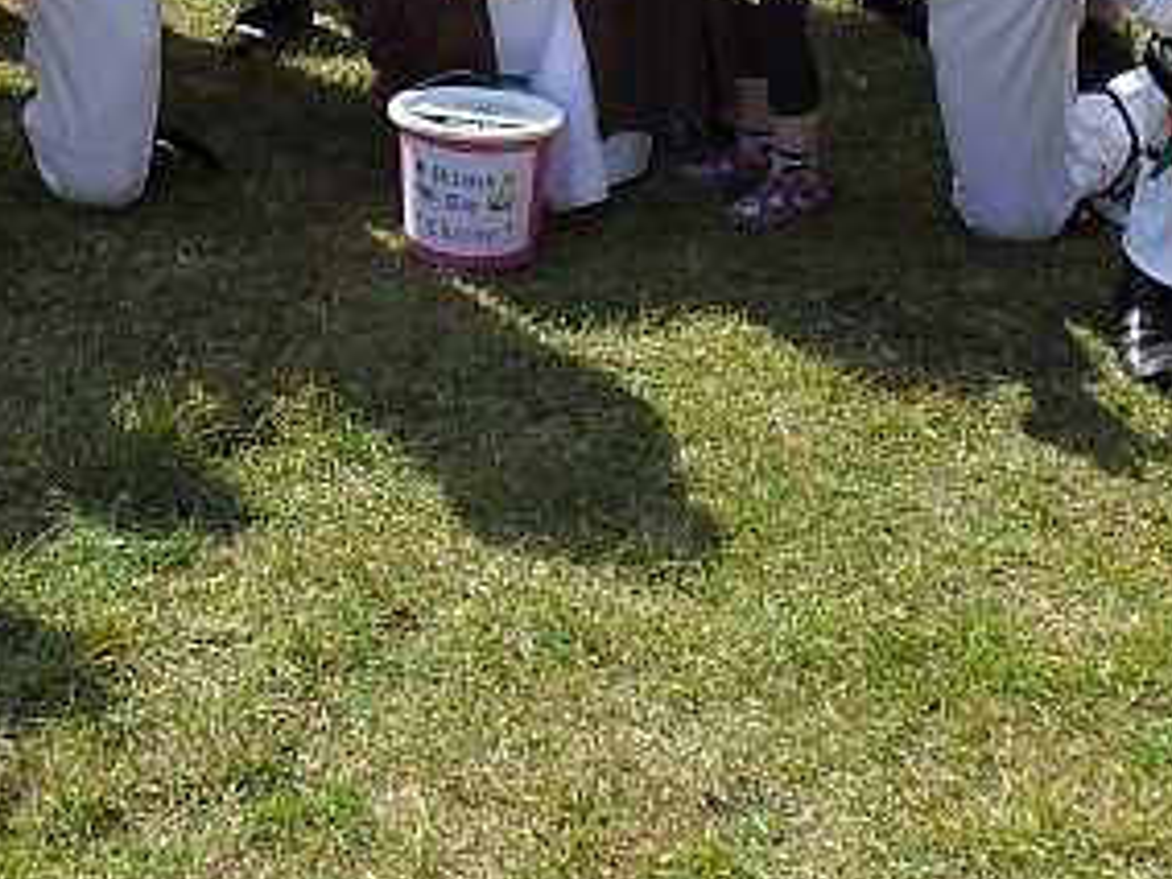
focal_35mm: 90
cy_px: -310
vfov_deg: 15.5
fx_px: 3047
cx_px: 371
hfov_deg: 21.7
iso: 100
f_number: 3.7
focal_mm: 5.7
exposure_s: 1/1000
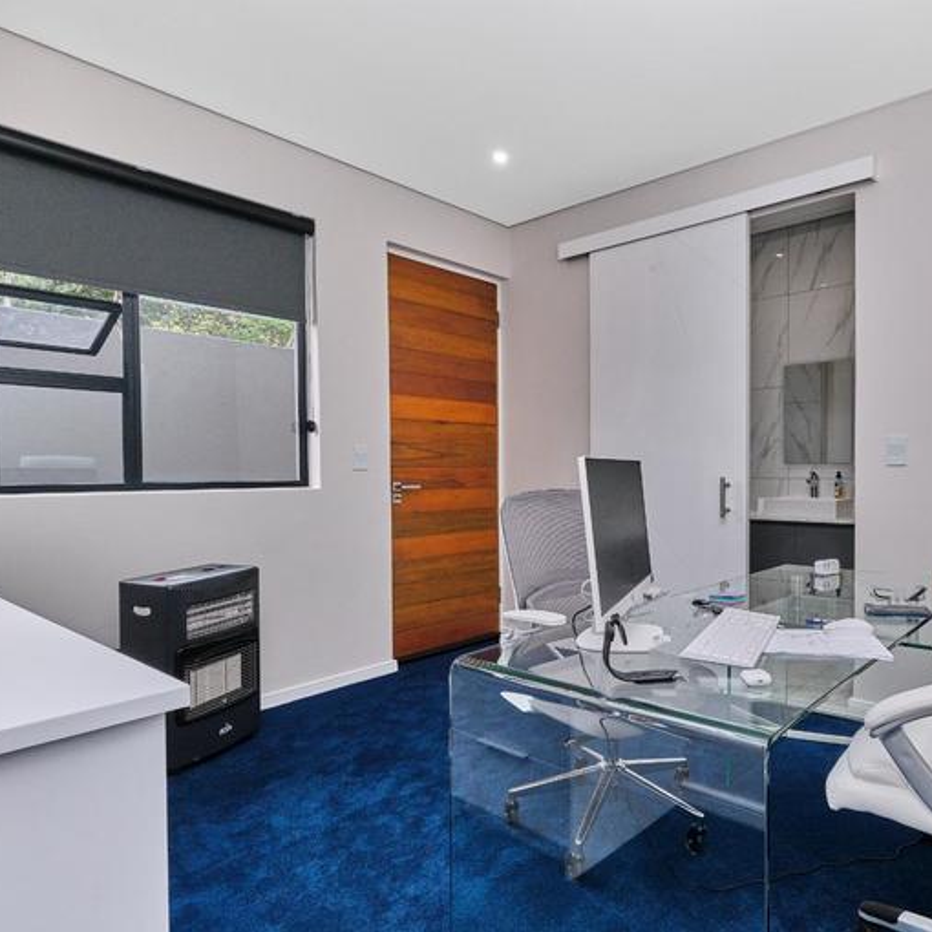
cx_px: 630
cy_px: 485
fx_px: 609
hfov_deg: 72.3
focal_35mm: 20
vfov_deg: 74.8
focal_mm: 10
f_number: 8
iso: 800
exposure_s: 1/200
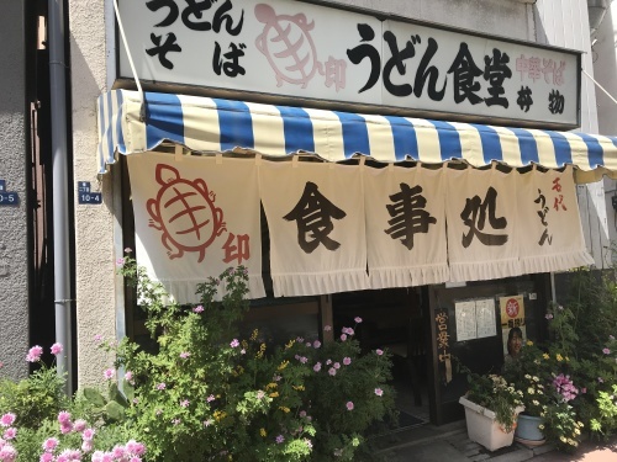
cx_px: 308
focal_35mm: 28
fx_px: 499
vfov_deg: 49.7
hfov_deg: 63.4
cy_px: 231
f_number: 1.8
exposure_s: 1/1182
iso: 20
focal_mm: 3.99
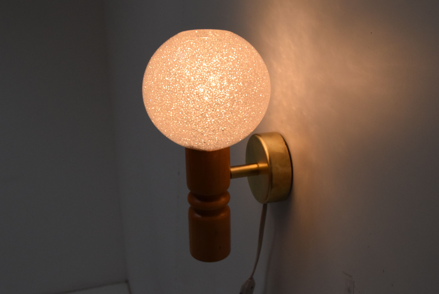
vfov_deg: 29.0
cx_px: 220
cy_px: 147
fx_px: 567
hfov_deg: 42.3
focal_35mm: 46
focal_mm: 31
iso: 1600
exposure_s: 1/500
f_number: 11
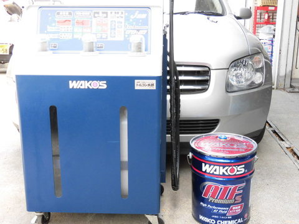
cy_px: 112
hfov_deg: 43.9
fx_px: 371
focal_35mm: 43
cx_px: 150
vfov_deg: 33.6
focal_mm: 7.72
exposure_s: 1/60
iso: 160
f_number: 3.8
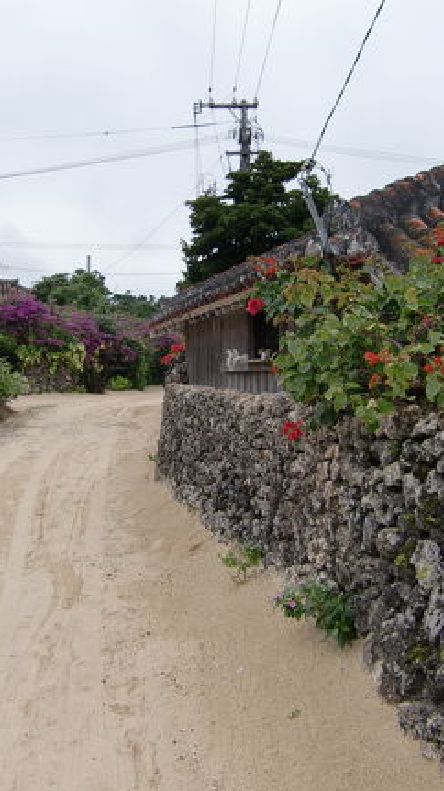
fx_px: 964
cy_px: 383
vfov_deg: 44.6
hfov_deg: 25.9
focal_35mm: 46
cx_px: 198
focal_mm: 4.9
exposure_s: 1/250
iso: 64
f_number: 2.6
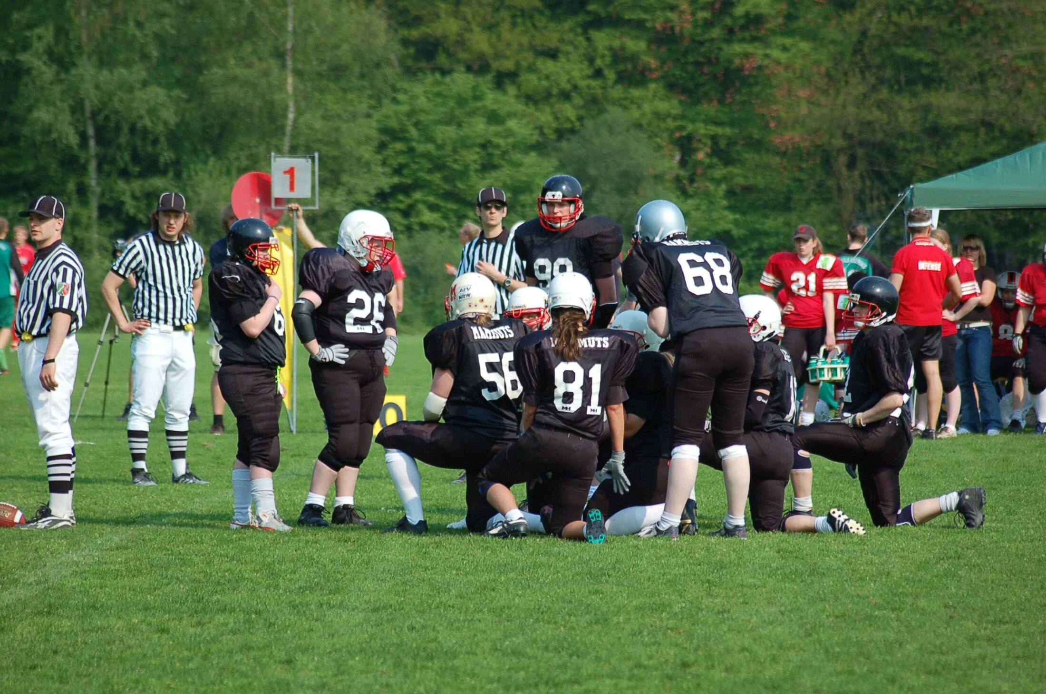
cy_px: 347
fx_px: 6525
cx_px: 523
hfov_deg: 9.2
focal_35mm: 225
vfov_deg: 6.1
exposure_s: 1/1000
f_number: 4.5
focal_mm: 150
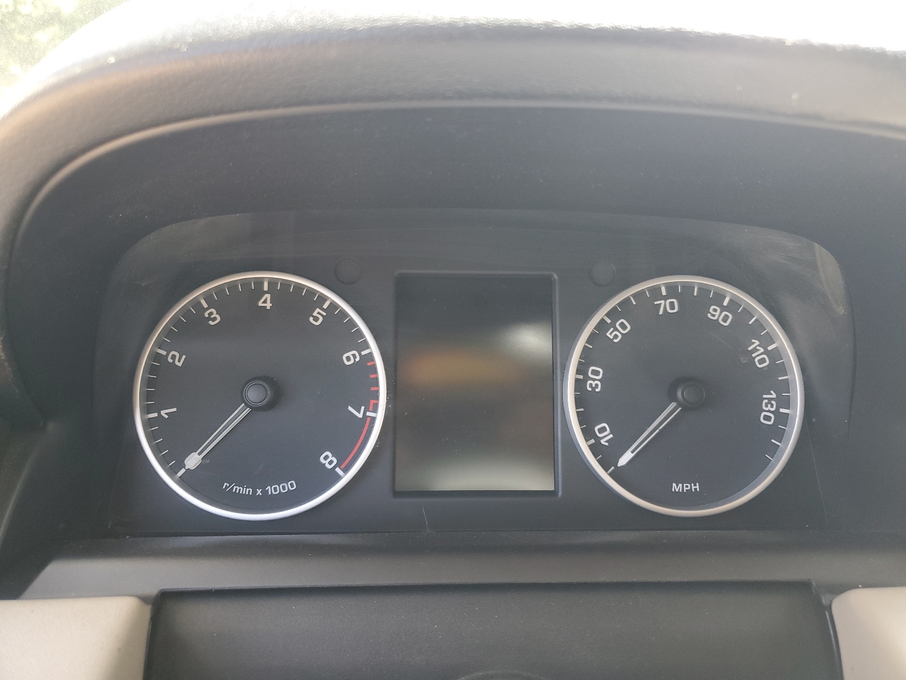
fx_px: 680
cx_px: 453
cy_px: 340
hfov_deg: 67.3
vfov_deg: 53.1
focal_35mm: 26
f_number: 1.5
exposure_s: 1/120
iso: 71
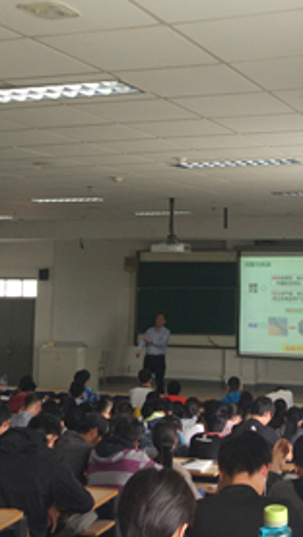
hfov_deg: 21.7
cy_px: 195
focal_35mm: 55
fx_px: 785
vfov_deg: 37.6
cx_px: 227
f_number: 2
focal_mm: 4.26
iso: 269
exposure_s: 1/33
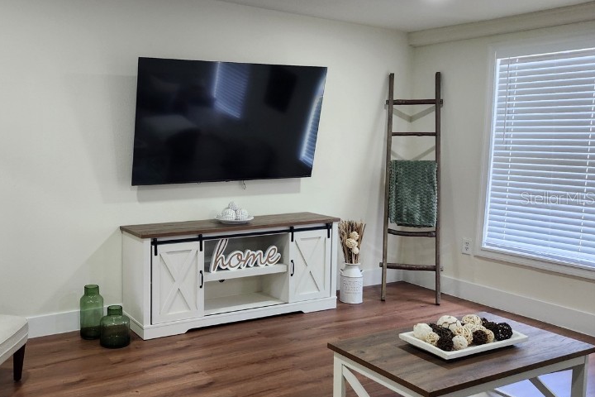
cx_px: 175
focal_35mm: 34
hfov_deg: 54.1
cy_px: 198
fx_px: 562
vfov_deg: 38.9
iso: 250
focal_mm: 5.54
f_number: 1.8
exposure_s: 1/120
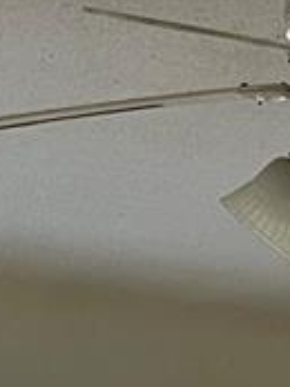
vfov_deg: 8.9
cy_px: 1179
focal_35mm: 180
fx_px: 2008
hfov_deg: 7.4
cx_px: 828
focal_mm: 5.1
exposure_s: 1/60
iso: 160
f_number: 1.6
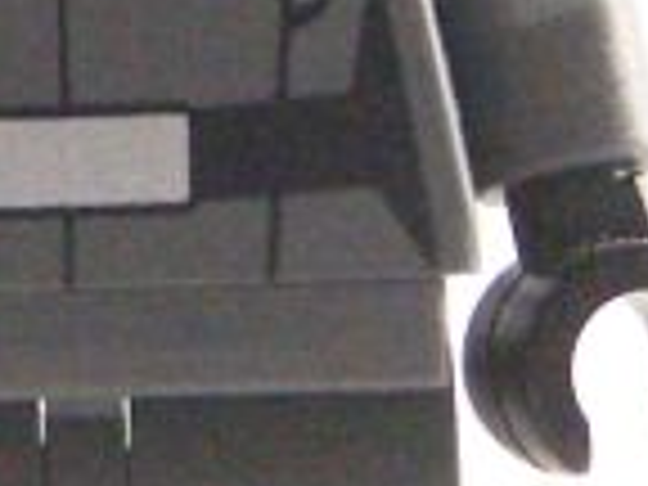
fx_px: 14002
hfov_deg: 2.7
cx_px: 130
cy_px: -117
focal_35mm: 748
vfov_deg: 2.0
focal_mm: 17.5
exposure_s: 1/45
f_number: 3.2
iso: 400
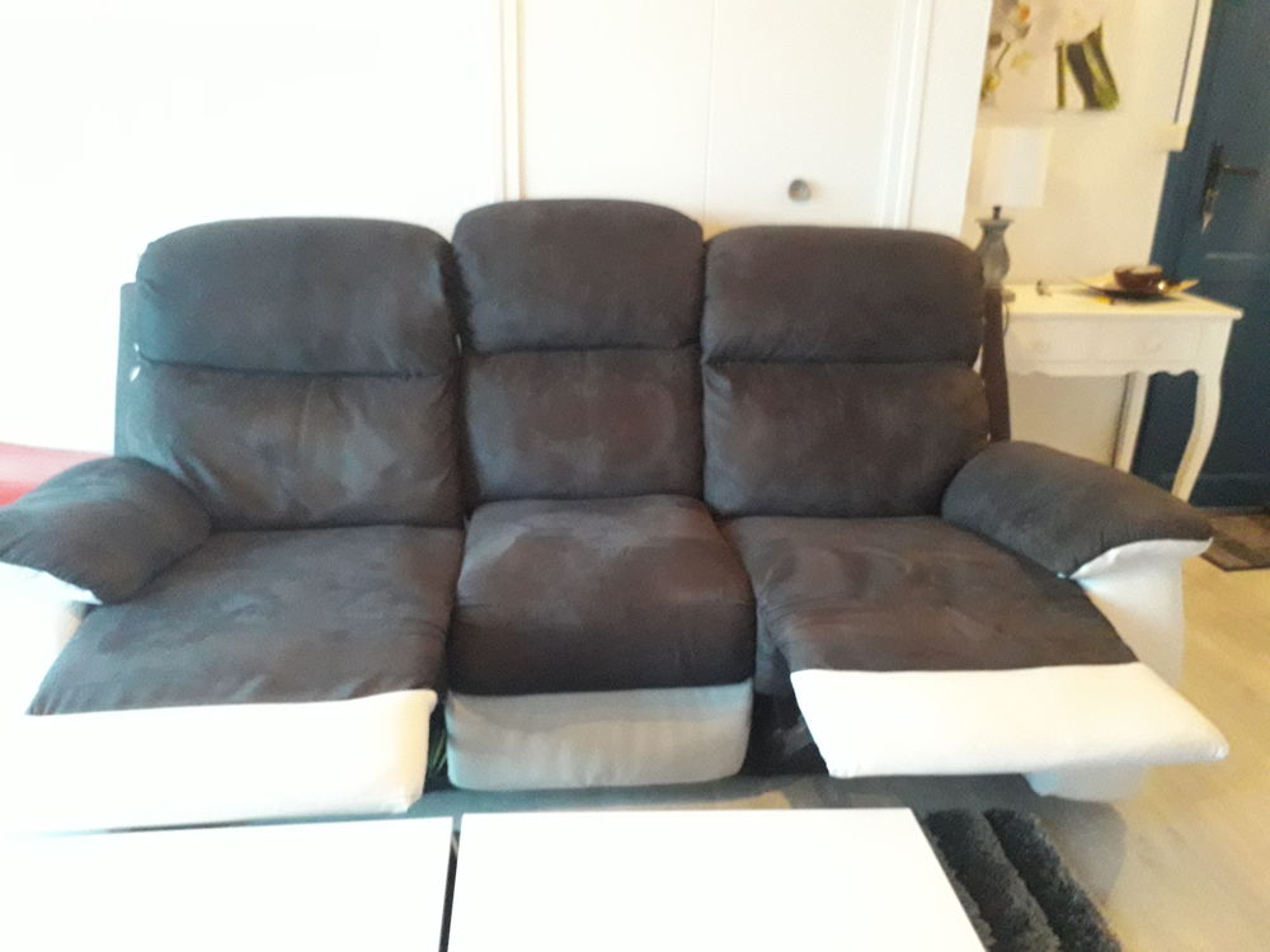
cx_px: 635
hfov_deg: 65.3
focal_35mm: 27
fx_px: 991
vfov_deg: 51.4
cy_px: 476
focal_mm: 3.6
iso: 800
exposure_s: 1/17
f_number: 1.9
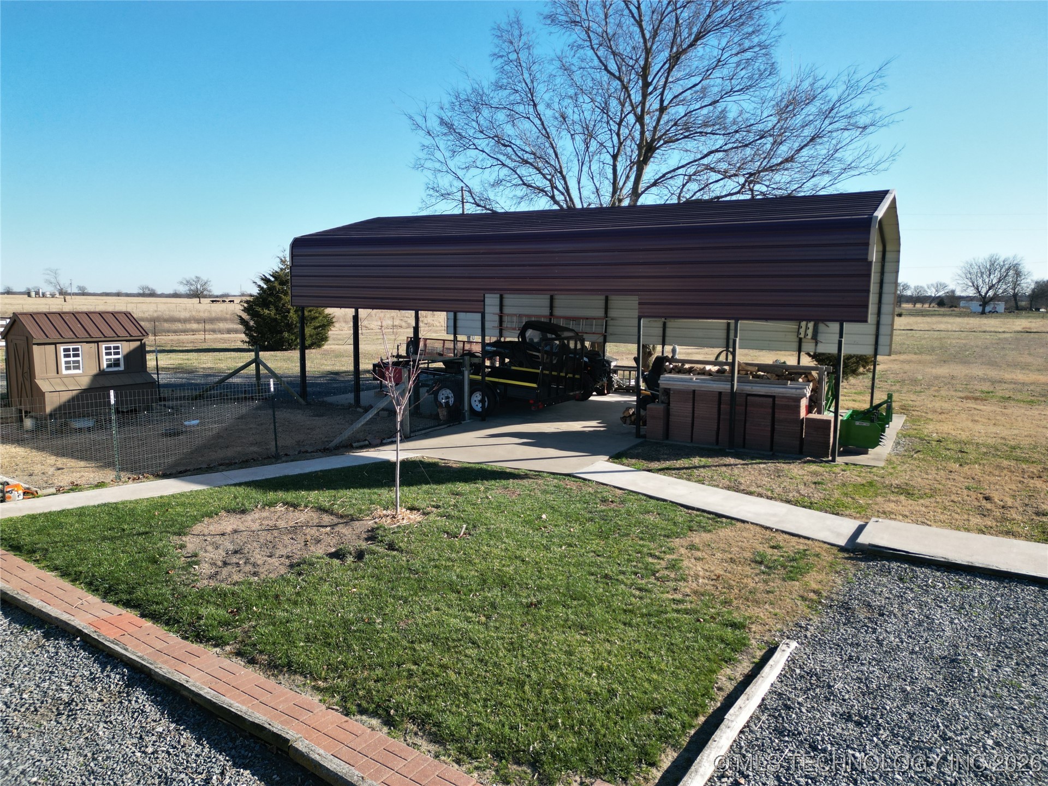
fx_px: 727
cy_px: 393
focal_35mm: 24
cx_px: 524
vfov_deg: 56.8
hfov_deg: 71.6
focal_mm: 6.72
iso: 140
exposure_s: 1/2000
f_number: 1.7
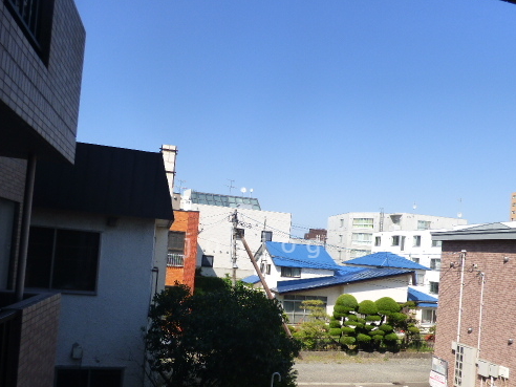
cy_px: 245
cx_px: 254
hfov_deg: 67.3
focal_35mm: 26
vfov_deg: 52.4
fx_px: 388
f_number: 2.8
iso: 160
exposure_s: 1/1600
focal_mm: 3.58
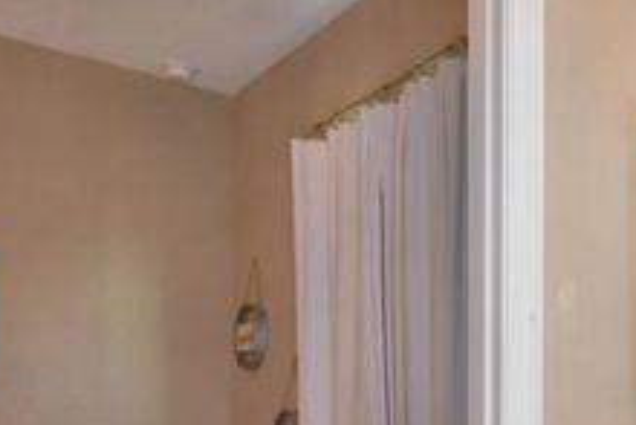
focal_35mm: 48
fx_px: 849
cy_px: 467
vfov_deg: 26.0
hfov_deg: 30.9
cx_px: 851
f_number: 4.5
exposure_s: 1/80
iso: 400
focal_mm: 10
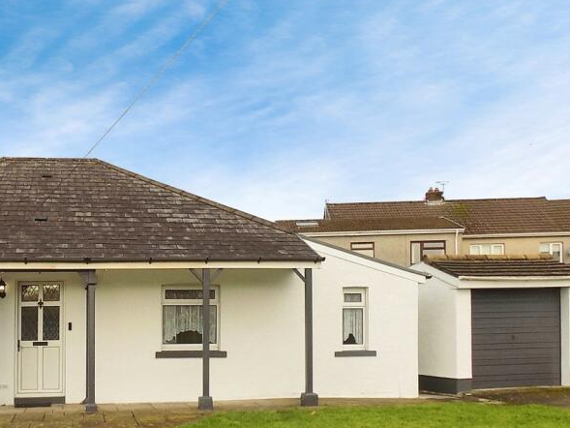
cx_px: 165
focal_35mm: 40
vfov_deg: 35.4
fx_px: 659
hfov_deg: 45.7
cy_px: 304
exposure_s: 1/400
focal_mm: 4
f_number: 3.1
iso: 80
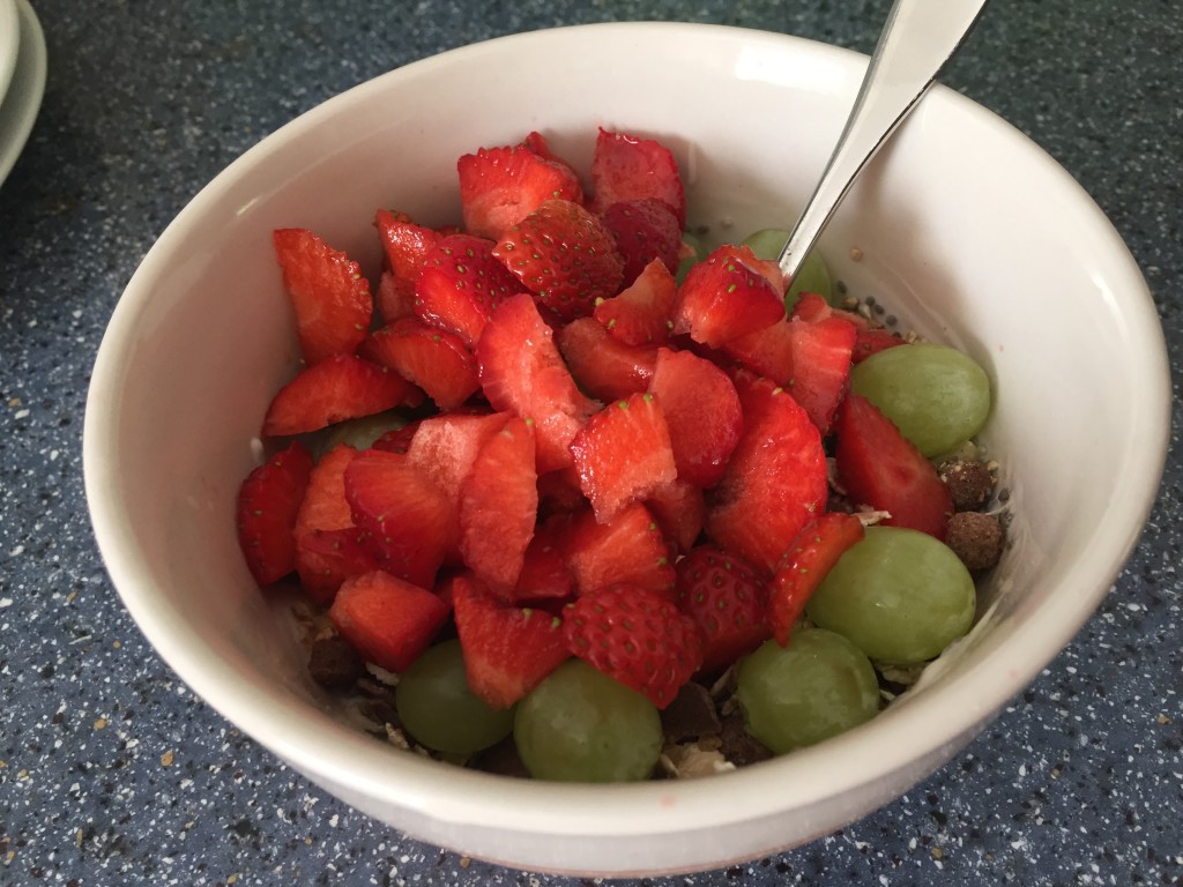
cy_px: 444
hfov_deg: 61.7
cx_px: 592
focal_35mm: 29
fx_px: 991
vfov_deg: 48.2
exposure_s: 1/30
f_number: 2.2
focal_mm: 4.15
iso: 100
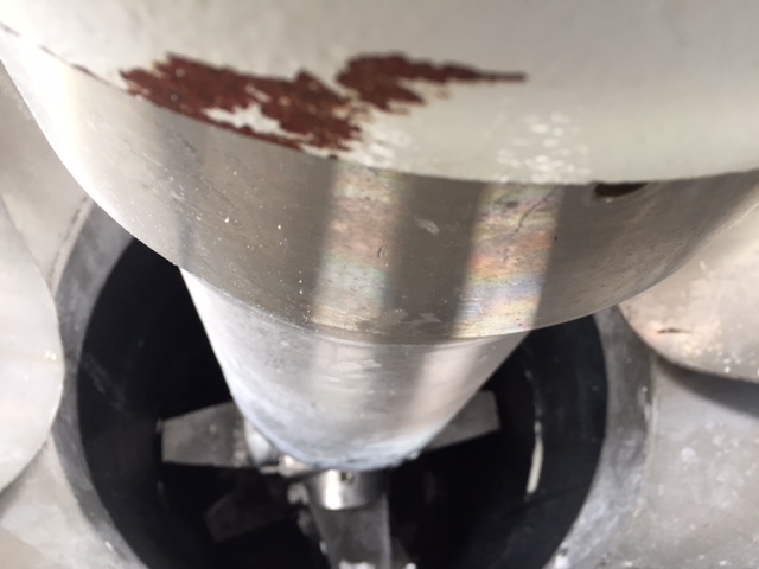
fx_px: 636
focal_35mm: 29
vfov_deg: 48.2
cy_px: 284
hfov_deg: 61.7
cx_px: 380
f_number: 2.2
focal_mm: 4.15
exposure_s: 1/30
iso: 40
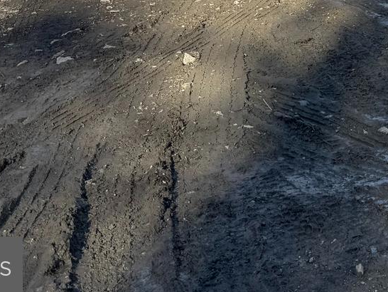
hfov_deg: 19.2
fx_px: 1009
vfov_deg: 14.3
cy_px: -252
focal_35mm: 90
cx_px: 573
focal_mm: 6.76
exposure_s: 1/1597
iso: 80
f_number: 1.78
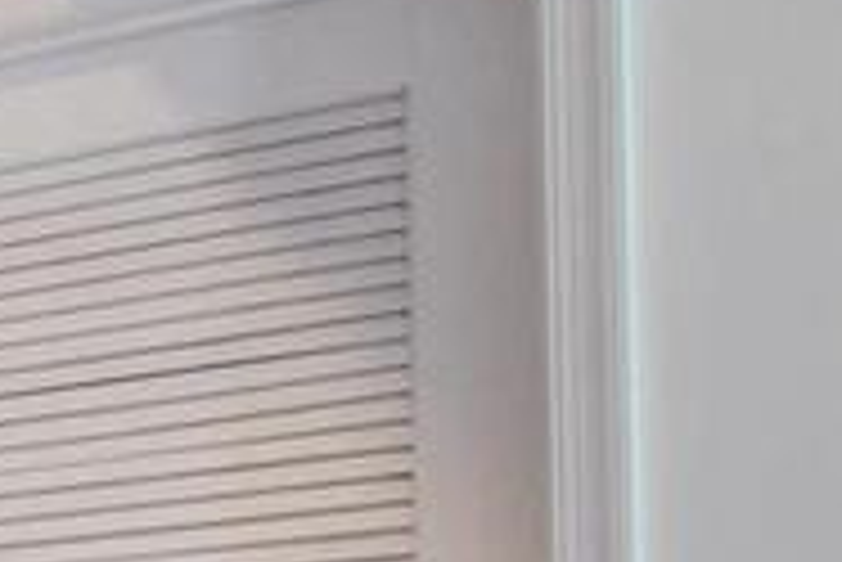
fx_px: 2879
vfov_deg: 10.6
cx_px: -2265
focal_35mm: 123
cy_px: 944
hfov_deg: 9.0
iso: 100
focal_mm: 16
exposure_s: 1/20
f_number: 8
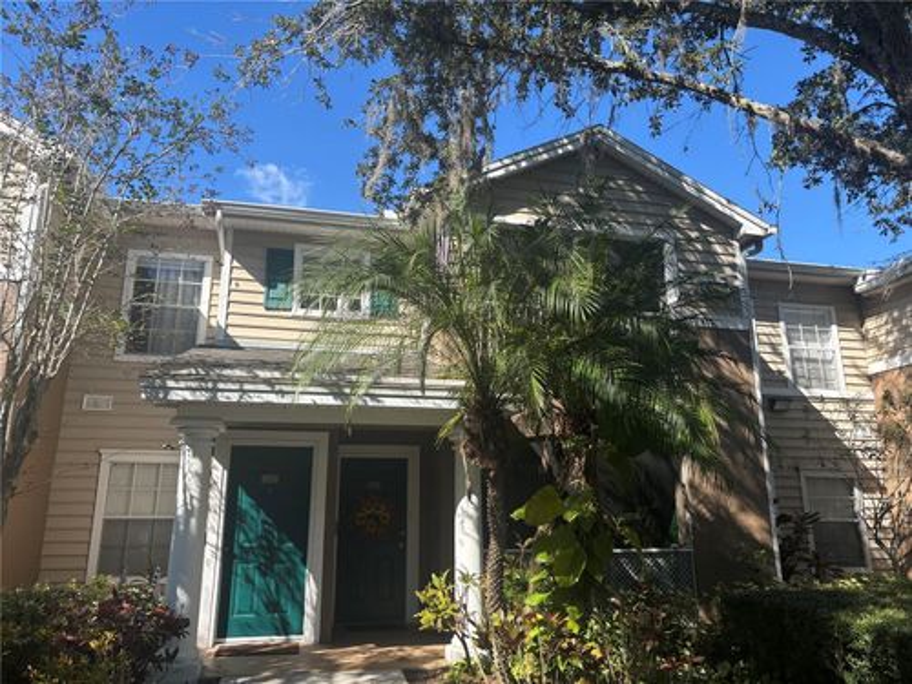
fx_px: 685
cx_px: 456
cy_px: 342
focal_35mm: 26
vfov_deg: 53.1
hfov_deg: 67.3
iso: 50
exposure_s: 1/2451
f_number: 1.6
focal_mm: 5.96
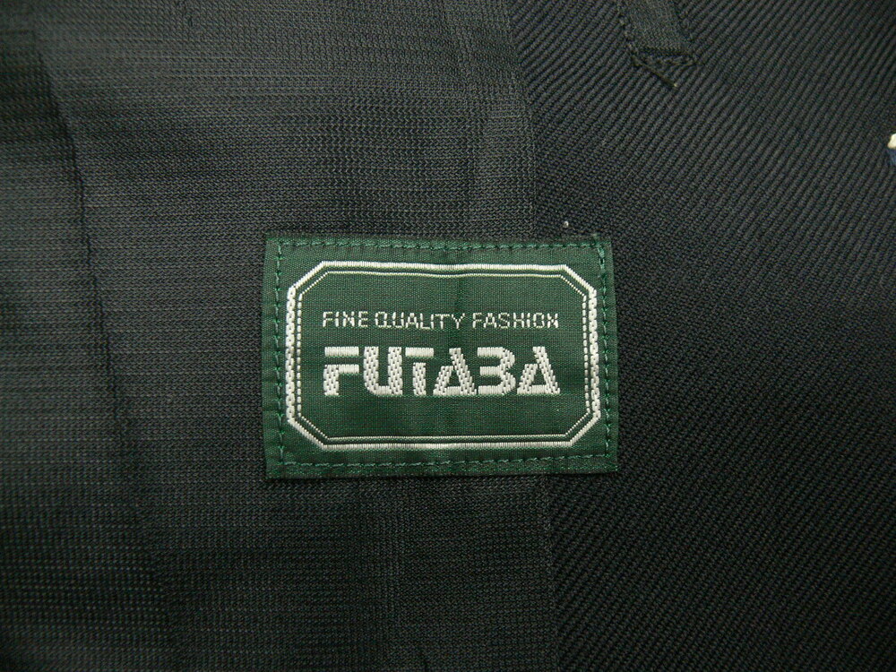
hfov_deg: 52.6
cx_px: 448
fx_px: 906
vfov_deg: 40.7
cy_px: 336
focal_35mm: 35
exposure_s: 1/15
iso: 200
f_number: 2.8
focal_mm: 7.4
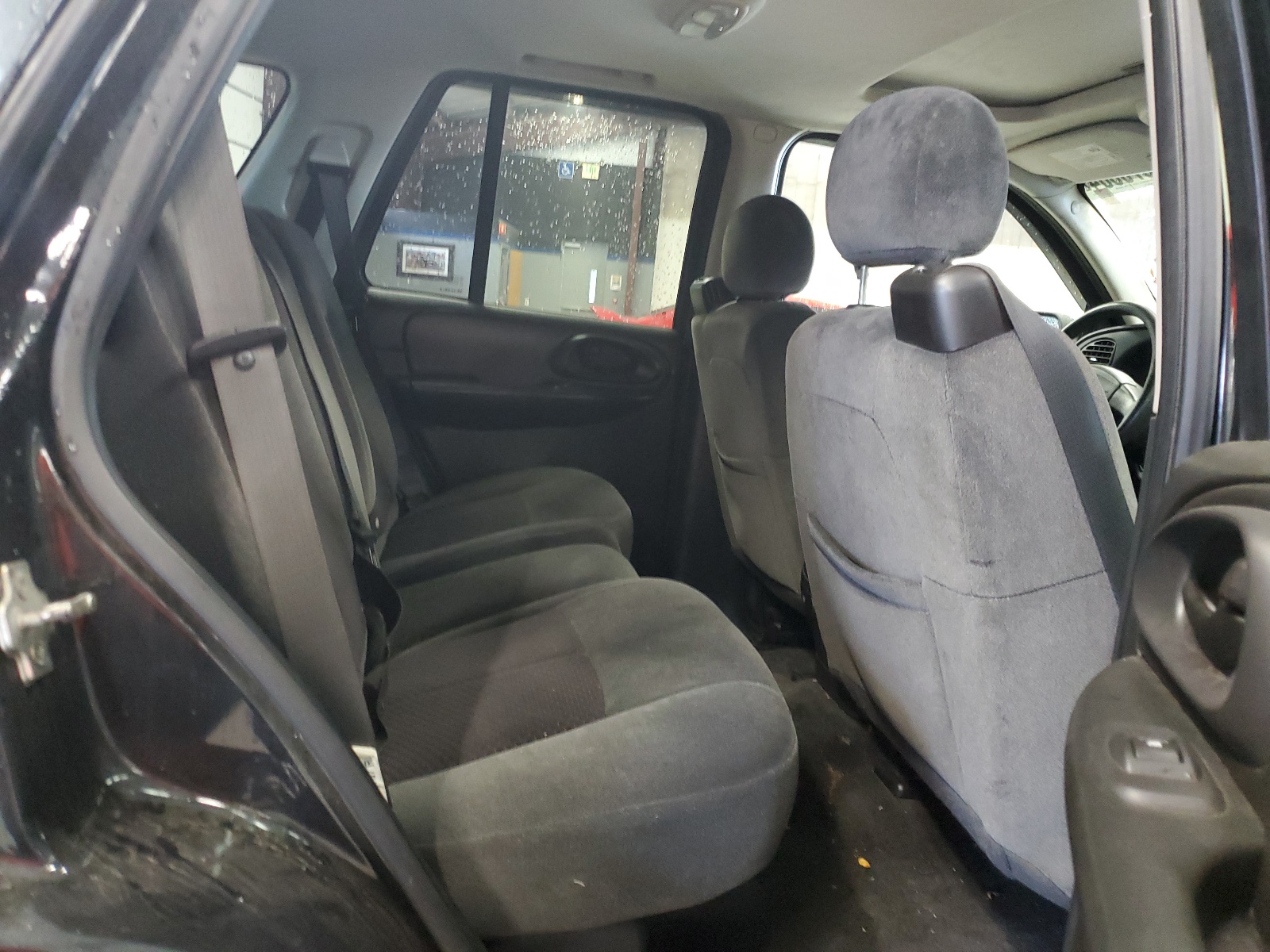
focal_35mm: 26
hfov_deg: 67.3
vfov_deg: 53.1
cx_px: 635
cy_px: 476
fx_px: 954
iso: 377
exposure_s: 1/15
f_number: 1.5
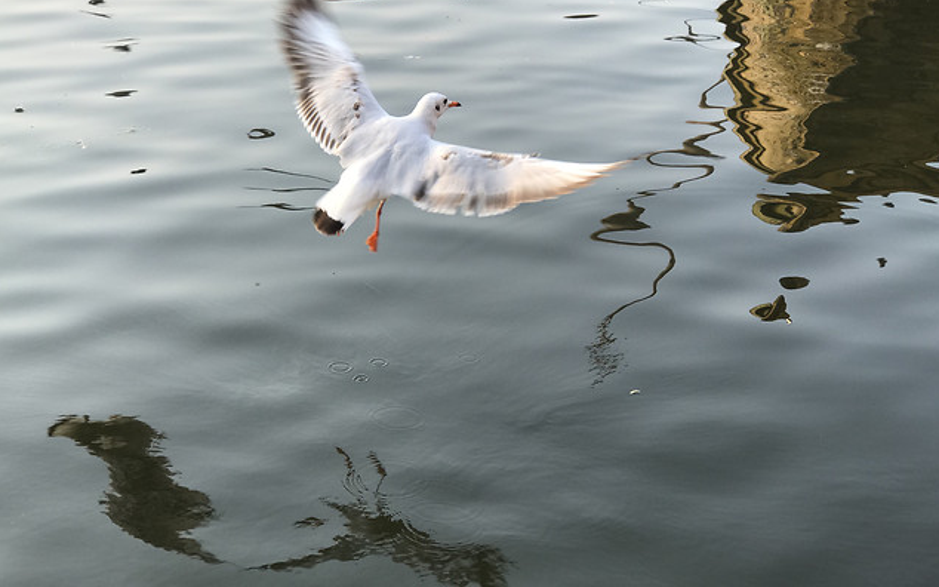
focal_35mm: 61
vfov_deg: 21.3
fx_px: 1561
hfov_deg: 33.5
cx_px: 472
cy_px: 267
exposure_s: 1/220
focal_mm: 6.6
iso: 20
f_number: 2.8
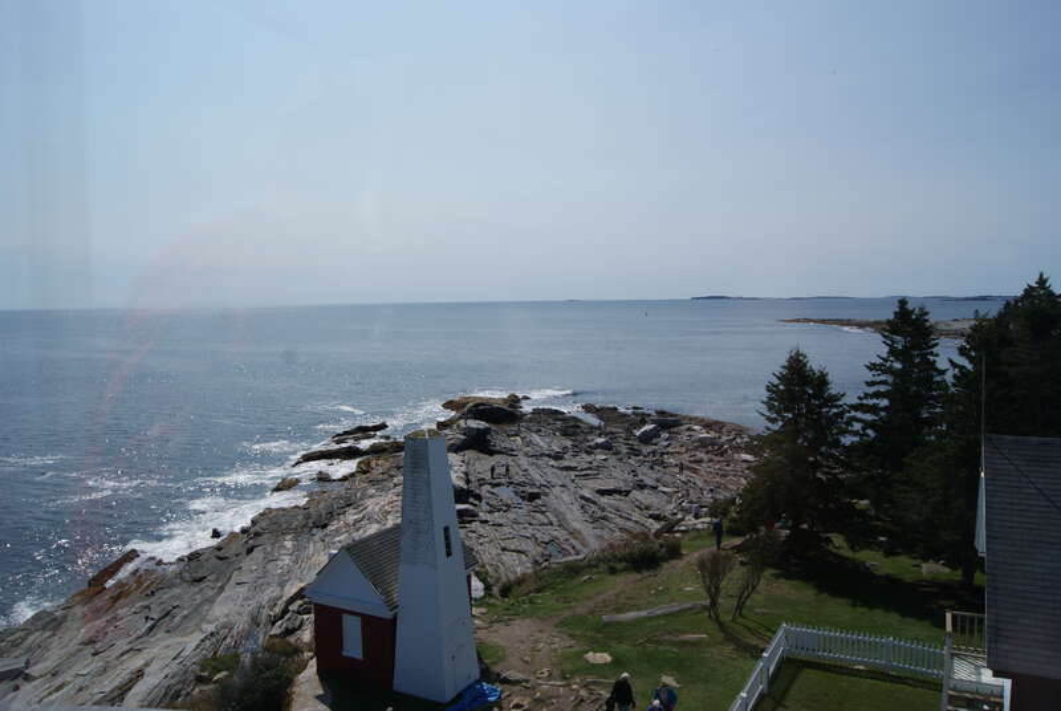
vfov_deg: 48.1
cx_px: 530
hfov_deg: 67.3
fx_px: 797
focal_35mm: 27
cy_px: 356
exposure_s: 1/500
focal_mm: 18
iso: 100
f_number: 10
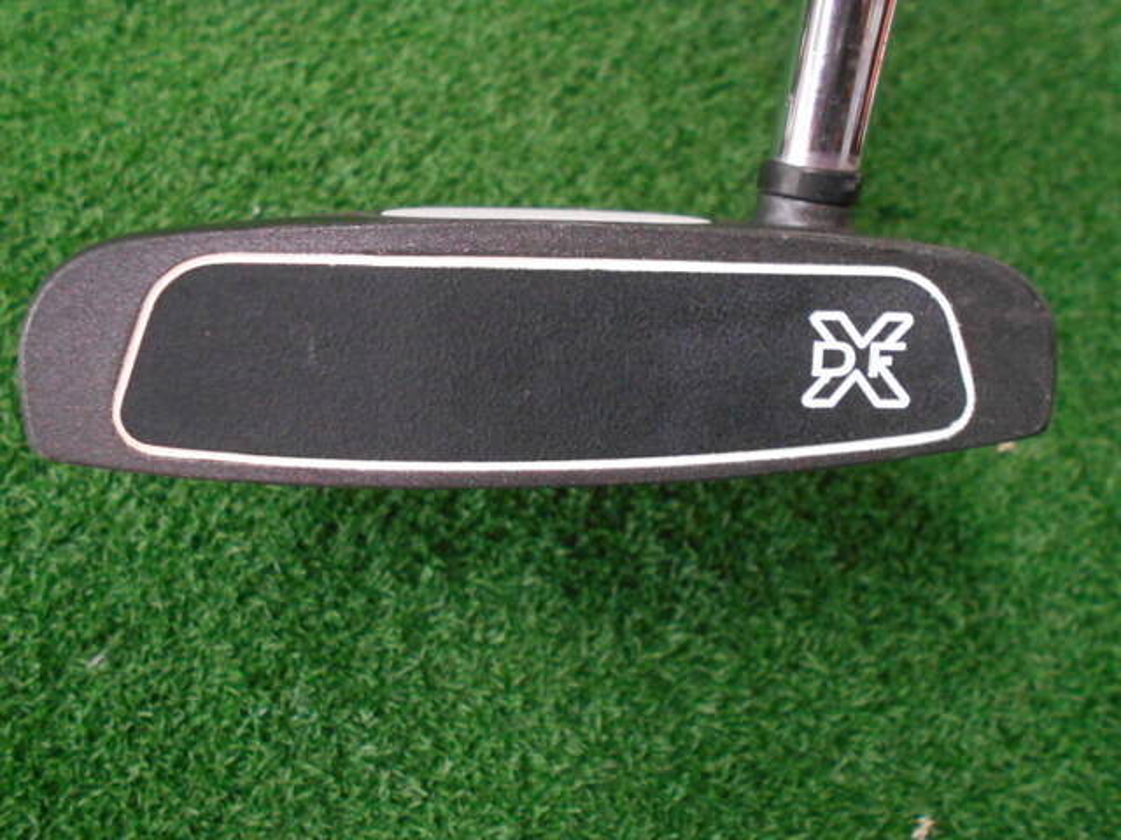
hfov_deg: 60.0
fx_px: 972
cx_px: 560
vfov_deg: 46.8
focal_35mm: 30
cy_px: 420
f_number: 3.4
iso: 800
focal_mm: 5.1
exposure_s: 1/40
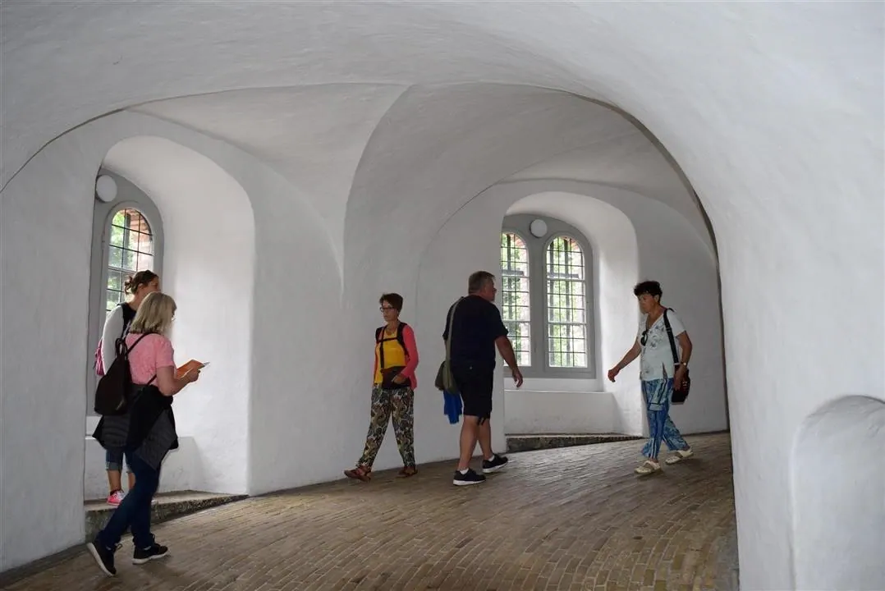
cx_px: 442
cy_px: 296
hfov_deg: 55.1
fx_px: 849
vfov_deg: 38.4
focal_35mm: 34
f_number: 5
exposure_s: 1/100
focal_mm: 23
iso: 800
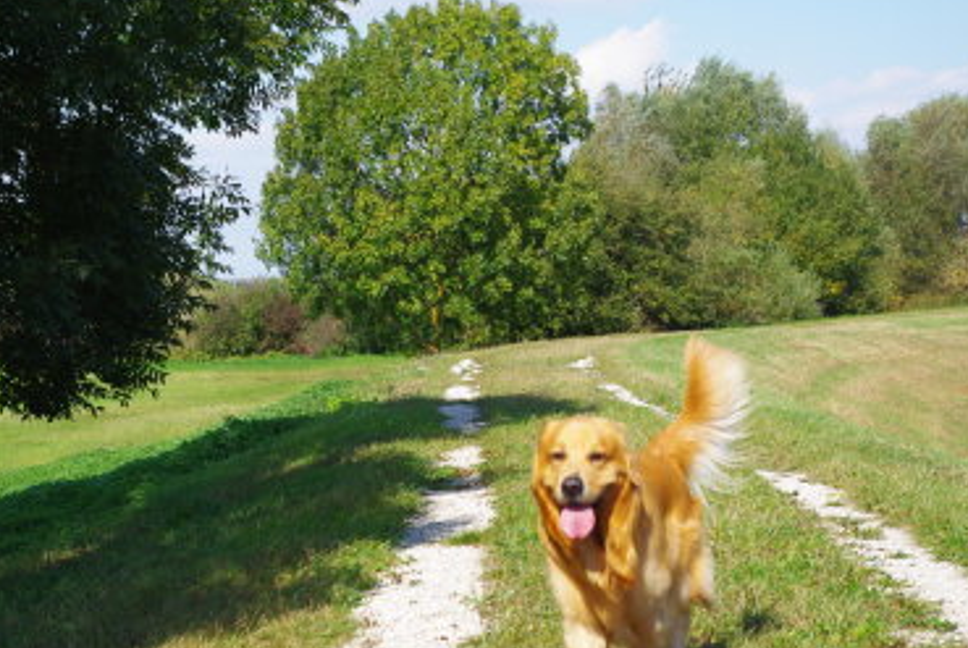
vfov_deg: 12.4
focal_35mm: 111
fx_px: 2988
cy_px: 337
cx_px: 464
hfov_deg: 18.4
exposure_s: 1/250
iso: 100
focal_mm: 55
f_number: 8
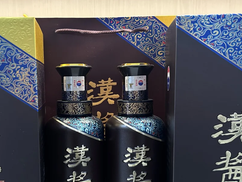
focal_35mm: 47
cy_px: 124
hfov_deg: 40.3
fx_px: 328
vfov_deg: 30.6
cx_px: 96
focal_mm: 5.7
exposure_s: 1/50
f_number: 1.5
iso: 250
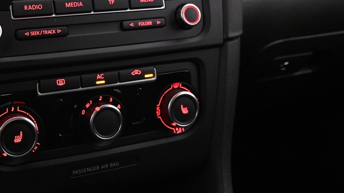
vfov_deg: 23.0
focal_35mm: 51
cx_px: 84
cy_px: 30
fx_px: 465
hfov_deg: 39.4
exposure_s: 1/30
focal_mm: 20
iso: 4500
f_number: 3.8
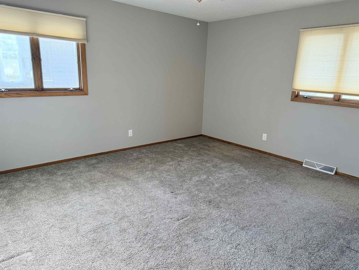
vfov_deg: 56.8
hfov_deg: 71.6
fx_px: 249
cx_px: 180
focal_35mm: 24
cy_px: 135
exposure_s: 1/120
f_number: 1.78
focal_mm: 6.76
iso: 320
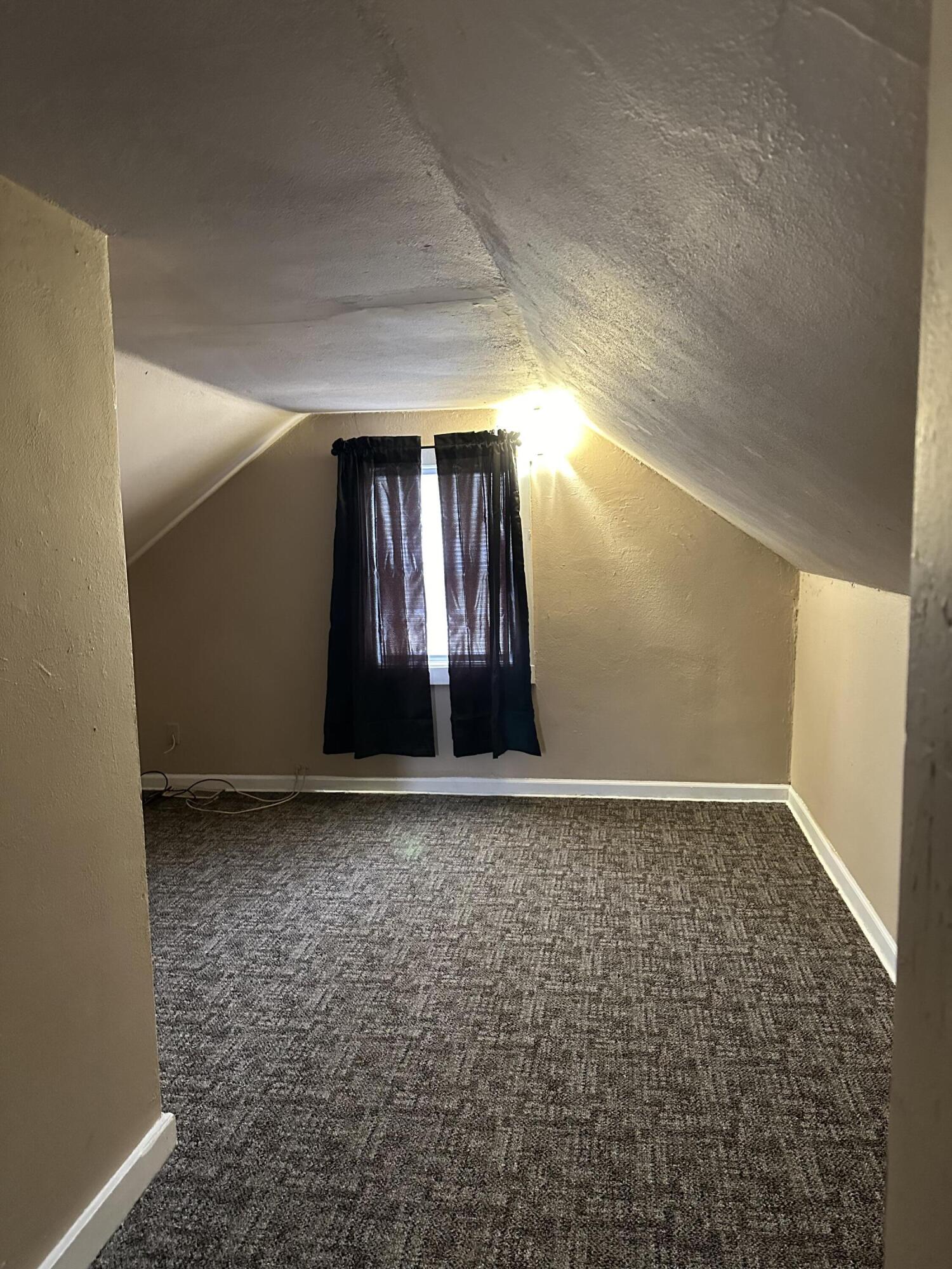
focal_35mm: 24
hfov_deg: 56.8
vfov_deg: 71.6
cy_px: 634
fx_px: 880
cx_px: 476
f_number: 1.78
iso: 800
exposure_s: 1/40
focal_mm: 6.86
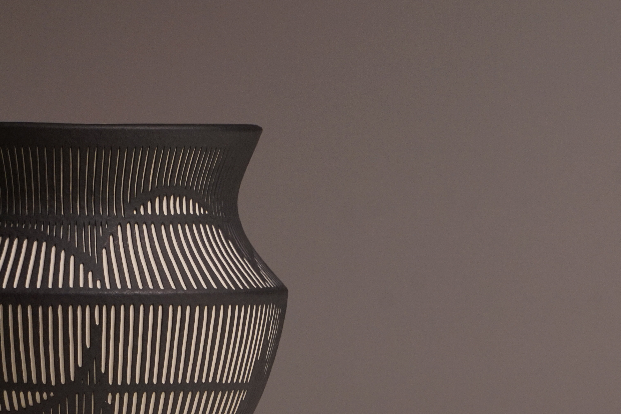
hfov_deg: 7.6
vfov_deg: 5.1
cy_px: 286
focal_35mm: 271
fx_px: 4674
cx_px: 72
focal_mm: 91
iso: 250
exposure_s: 1/10
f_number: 11
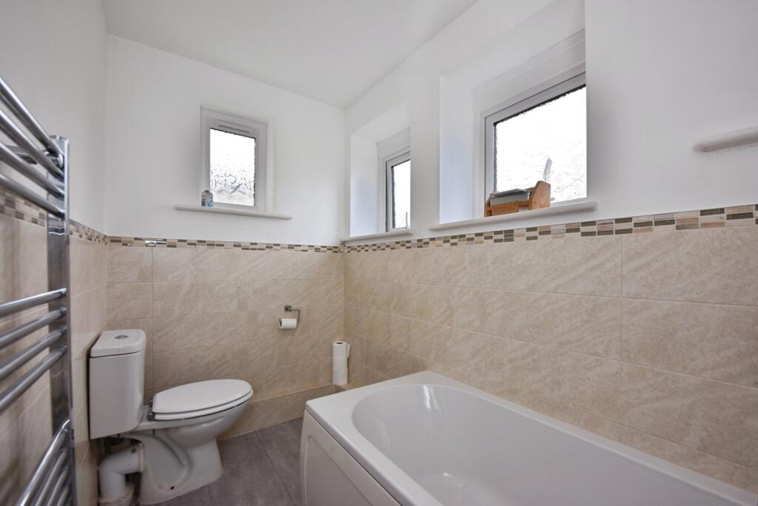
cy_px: 253
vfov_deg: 81.3
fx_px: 295
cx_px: 379
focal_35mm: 14
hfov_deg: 104.2
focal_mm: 14
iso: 400
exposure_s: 1/125
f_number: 8
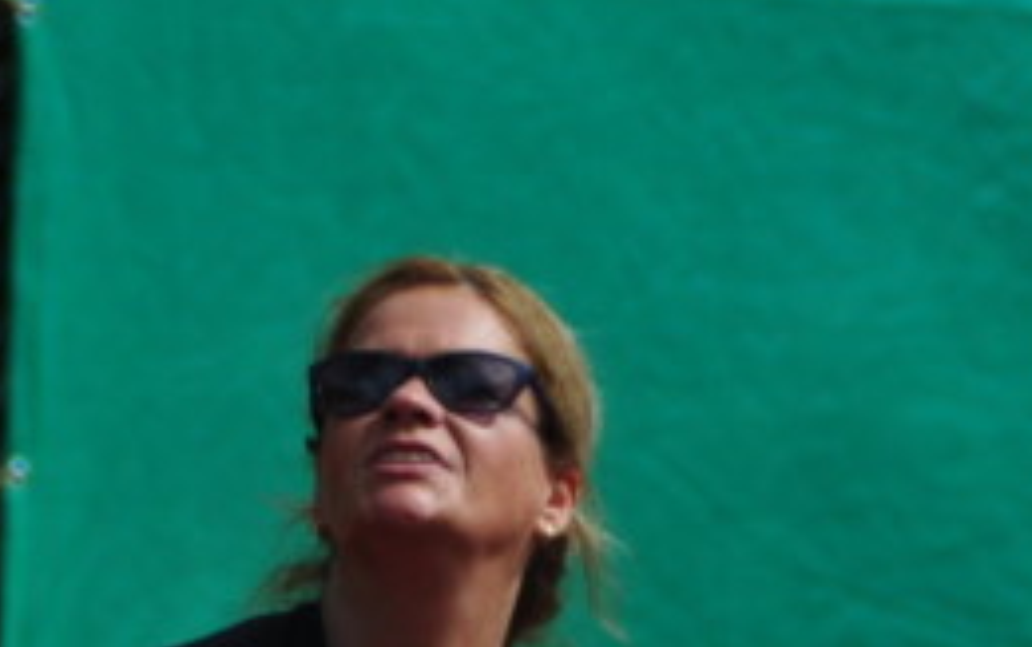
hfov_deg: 1.5
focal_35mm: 1373
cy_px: 1304
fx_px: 38650
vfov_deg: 1.0
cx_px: 611
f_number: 5.6
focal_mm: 200
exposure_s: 1/1000
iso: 200
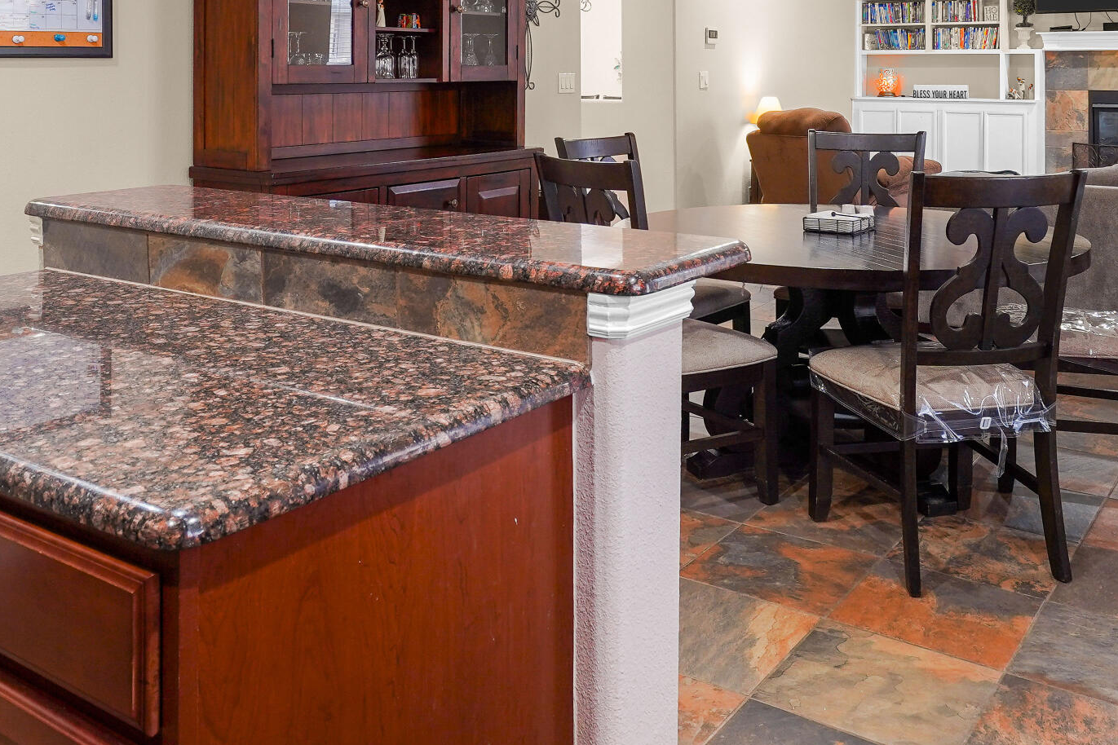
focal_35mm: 35
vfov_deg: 35.2
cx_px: 563
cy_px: 45
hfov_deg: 54.4
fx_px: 1087
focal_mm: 16
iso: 400
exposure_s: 1/2
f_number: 9
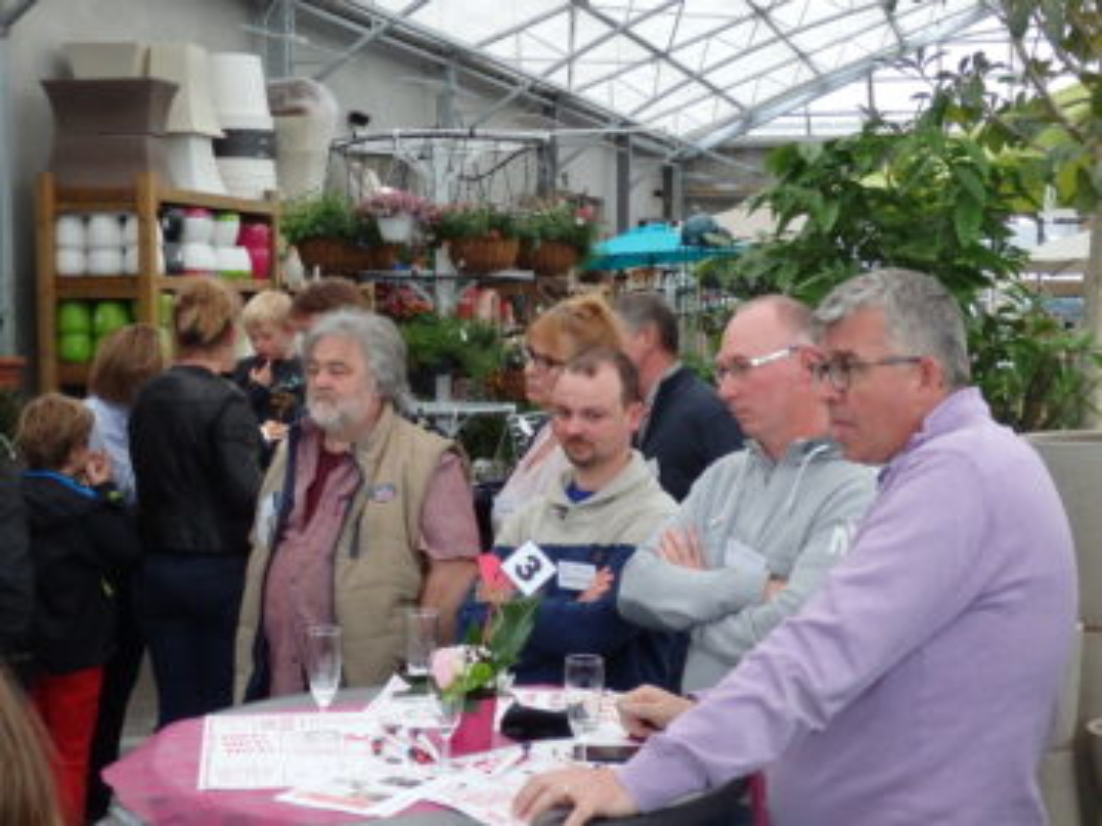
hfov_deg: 35.6
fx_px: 1719
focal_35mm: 54
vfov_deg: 27.0
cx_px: 551
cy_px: 413
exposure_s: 1/50
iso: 640
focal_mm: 9.8
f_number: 4.1
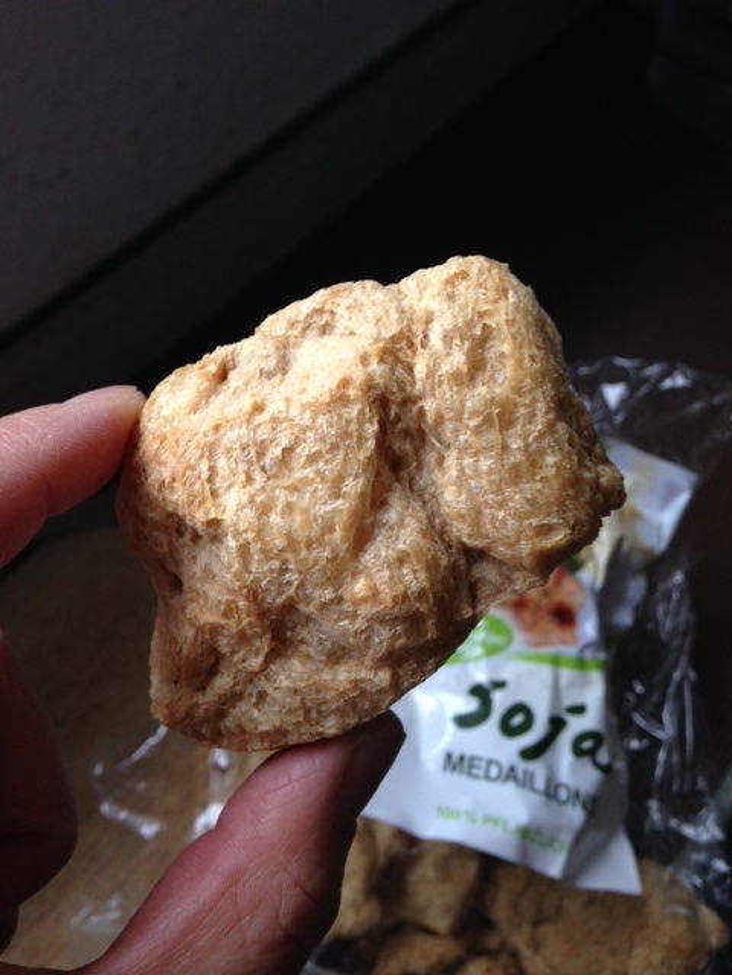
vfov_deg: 55.4
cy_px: 488
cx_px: 366
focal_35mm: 33
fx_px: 930
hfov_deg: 42.9
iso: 100
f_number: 2.4
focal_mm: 4.12
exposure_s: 1/20
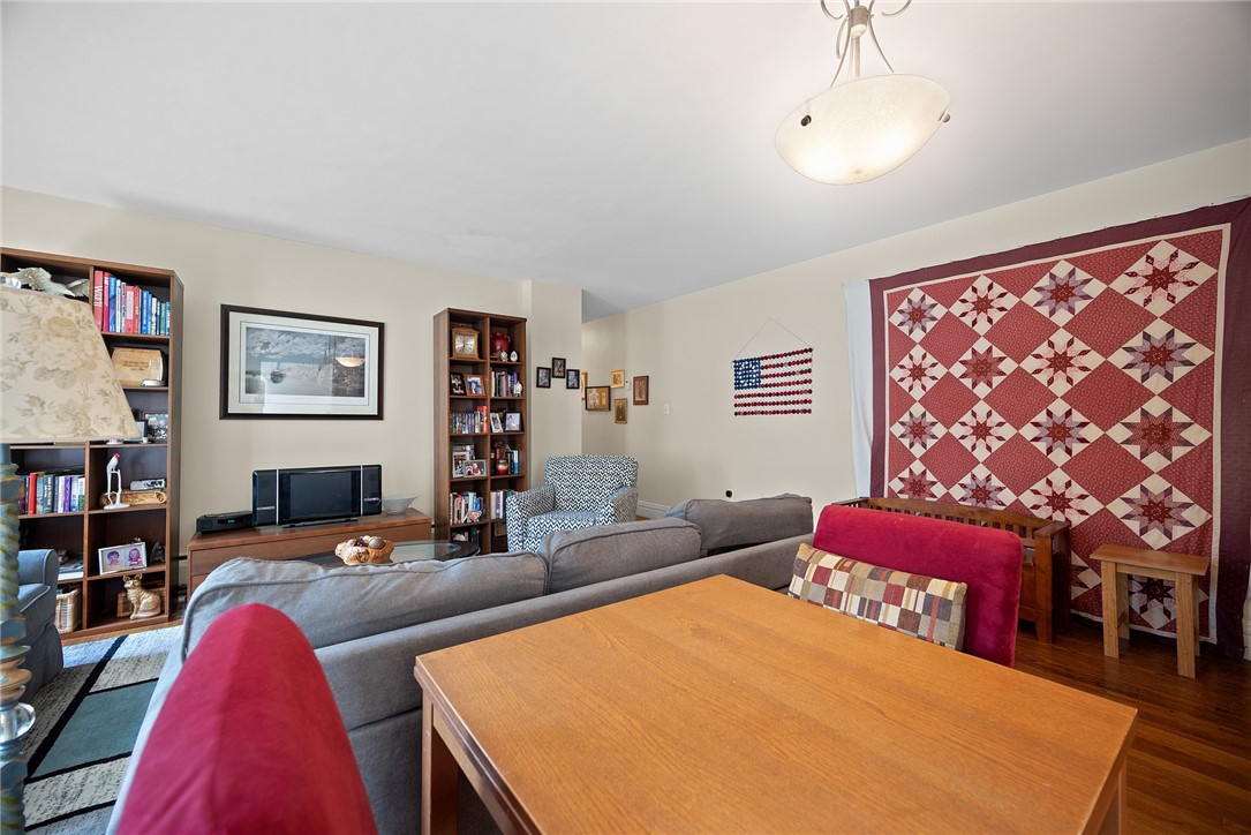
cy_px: 418
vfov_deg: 81.2
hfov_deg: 104.2
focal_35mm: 14
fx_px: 487
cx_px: 626
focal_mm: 14
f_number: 4
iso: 400
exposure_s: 1/4
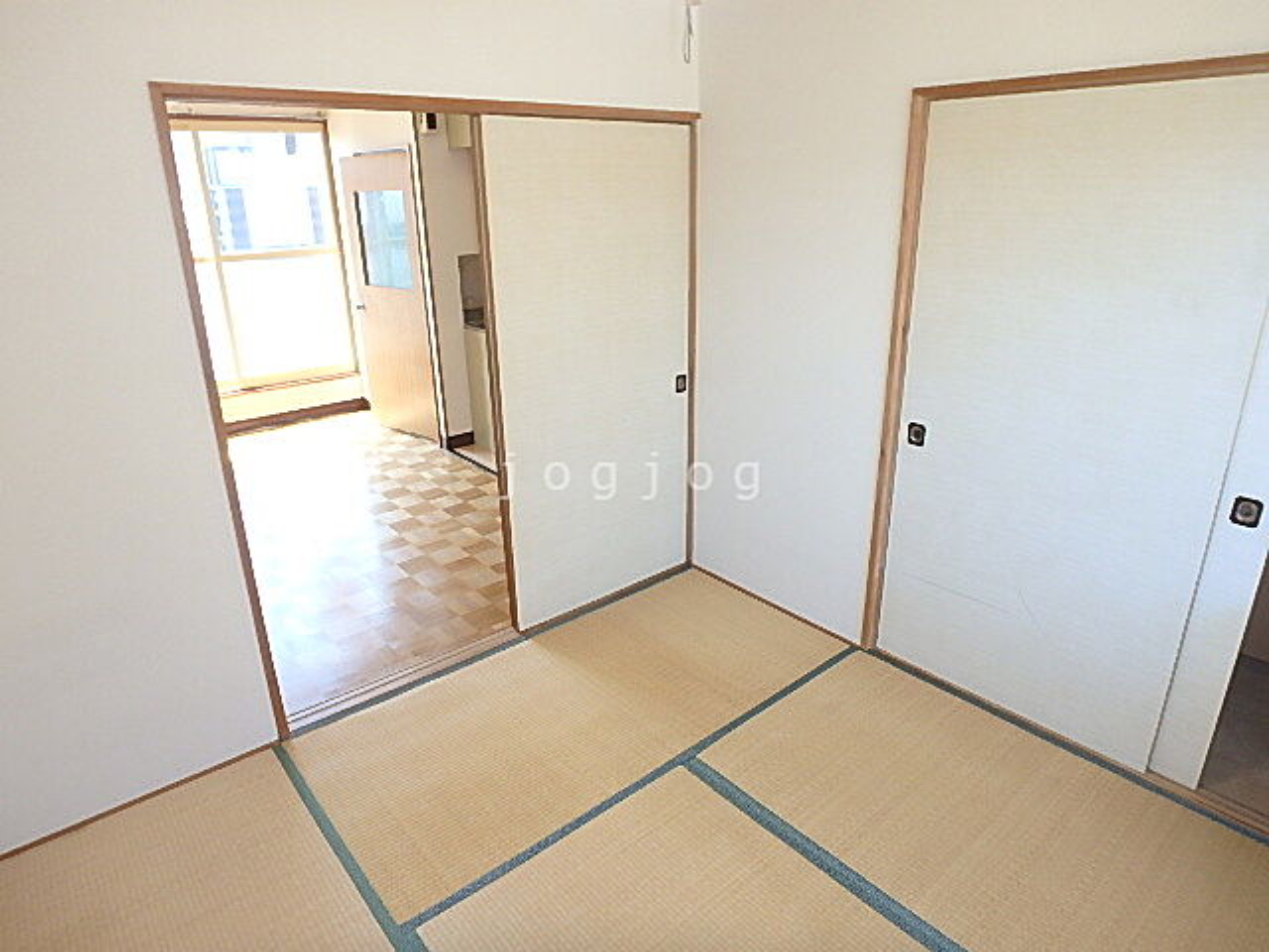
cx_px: 634
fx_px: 770
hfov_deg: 79.0
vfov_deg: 63.4
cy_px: 476
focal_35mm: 21
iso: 200
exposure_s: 1/40
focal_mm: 3.7
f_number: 3.5
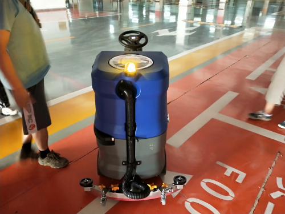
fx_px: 189
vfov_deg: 58.9
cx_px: 142
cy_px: 107
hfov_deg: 73.9
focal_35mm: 23
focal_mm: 3.99
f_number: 1.7
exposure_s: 1/25
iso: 551
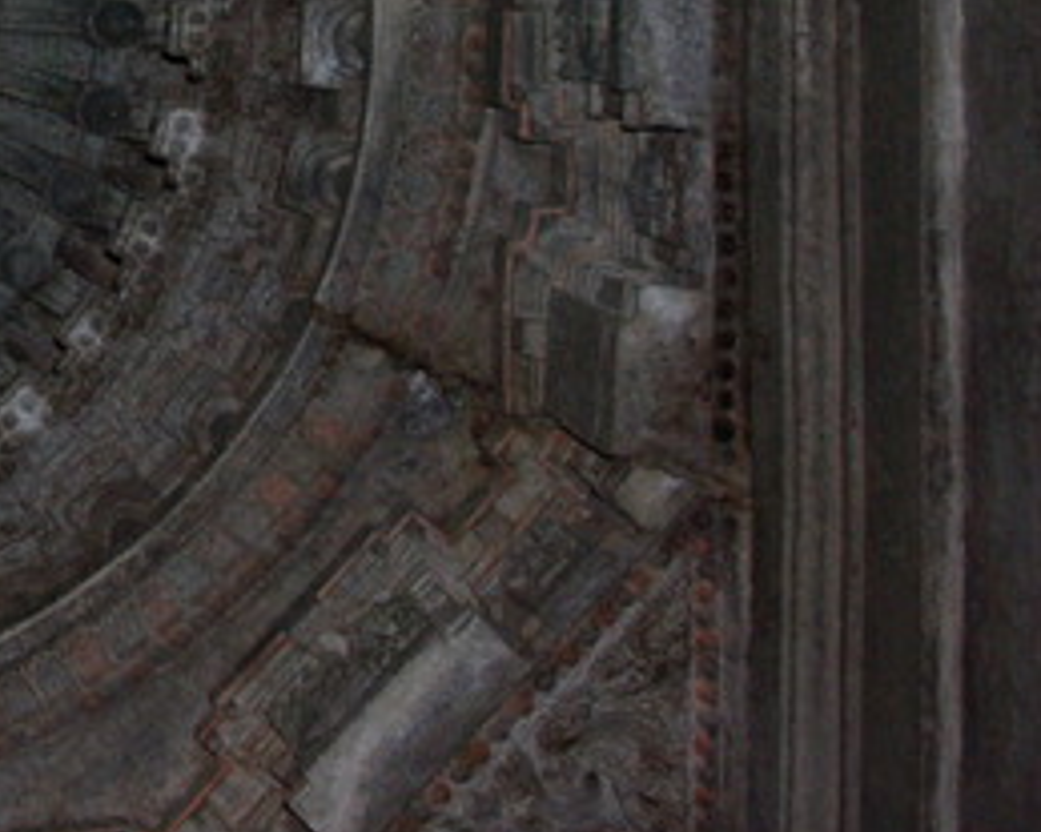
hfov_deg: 22.0
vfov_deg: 18.7
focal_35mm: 80
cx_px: -205
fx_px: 2469
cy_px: 38
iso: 800
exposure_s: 1/45
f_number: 8
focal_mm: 23
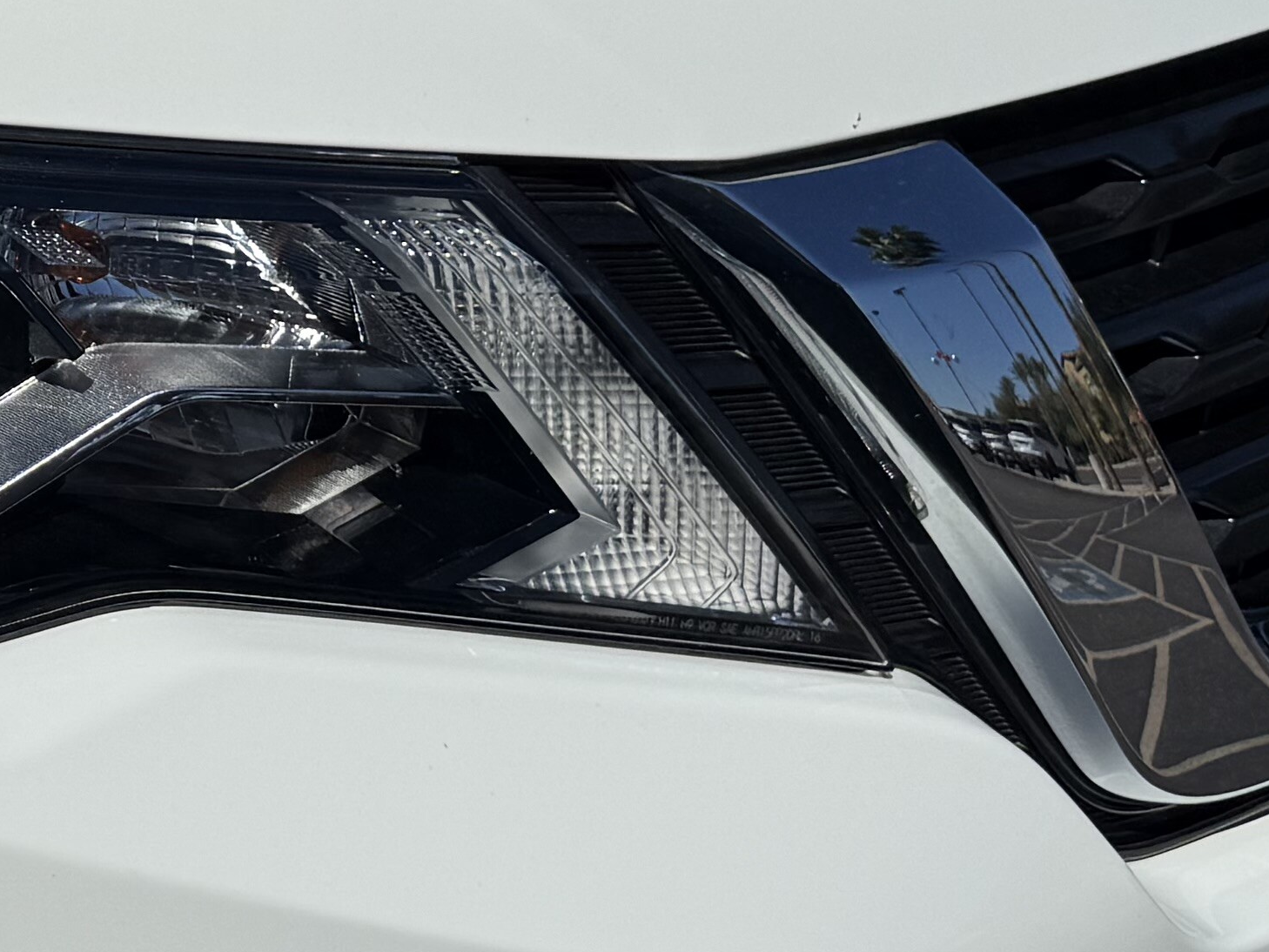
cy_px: 30
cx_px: -511
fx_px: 3447
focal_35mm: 94
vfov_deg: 15.5
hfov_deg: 18.9
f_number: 1.78
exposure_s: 1/14286
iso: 50
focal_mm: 6.76
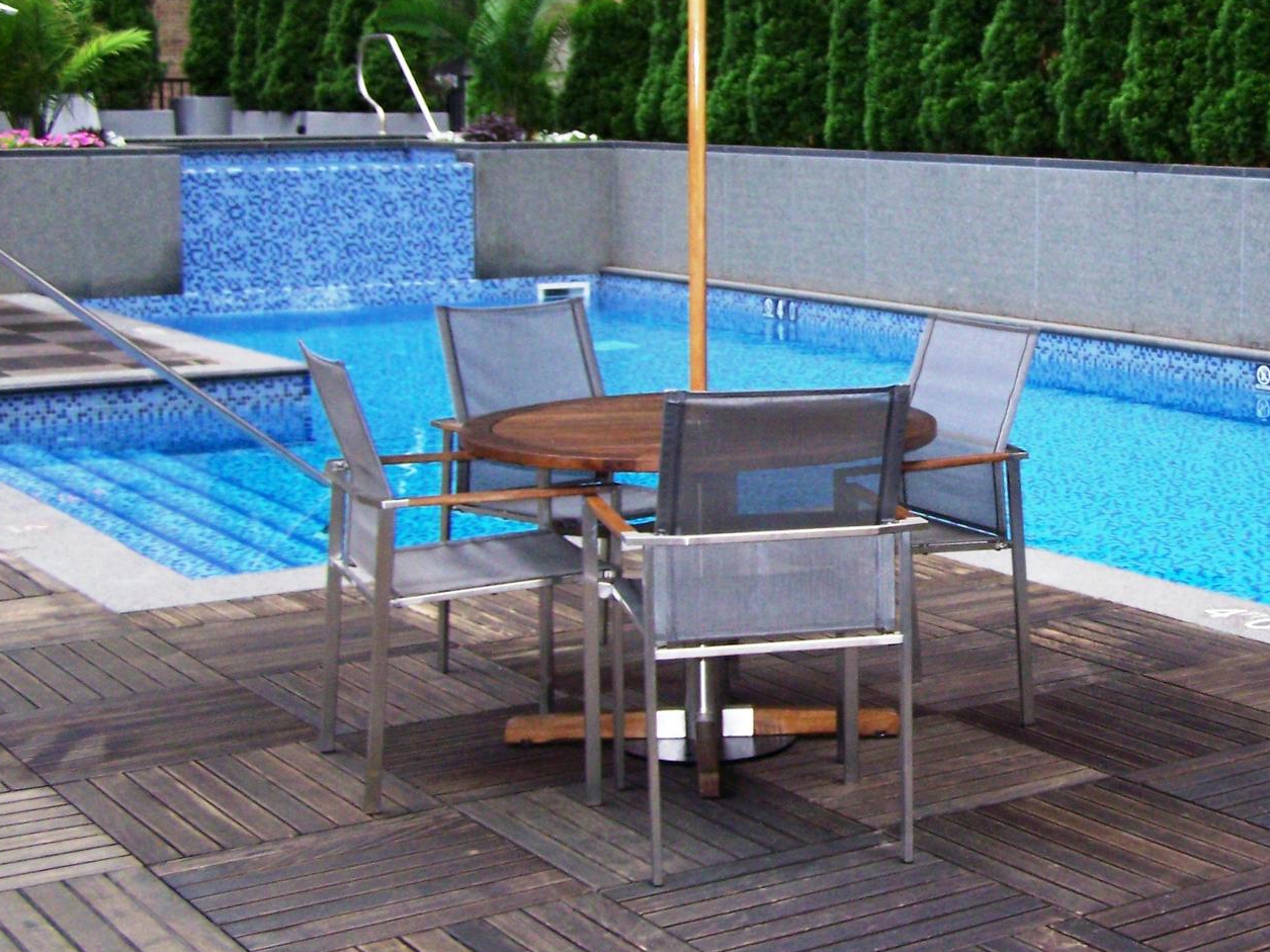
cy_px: 380
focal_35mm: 62
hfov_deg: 30.6
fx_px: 2274
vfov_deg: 23.6
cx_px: 977
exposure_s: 1/400
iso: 160
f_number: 2.8
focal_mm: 6.3
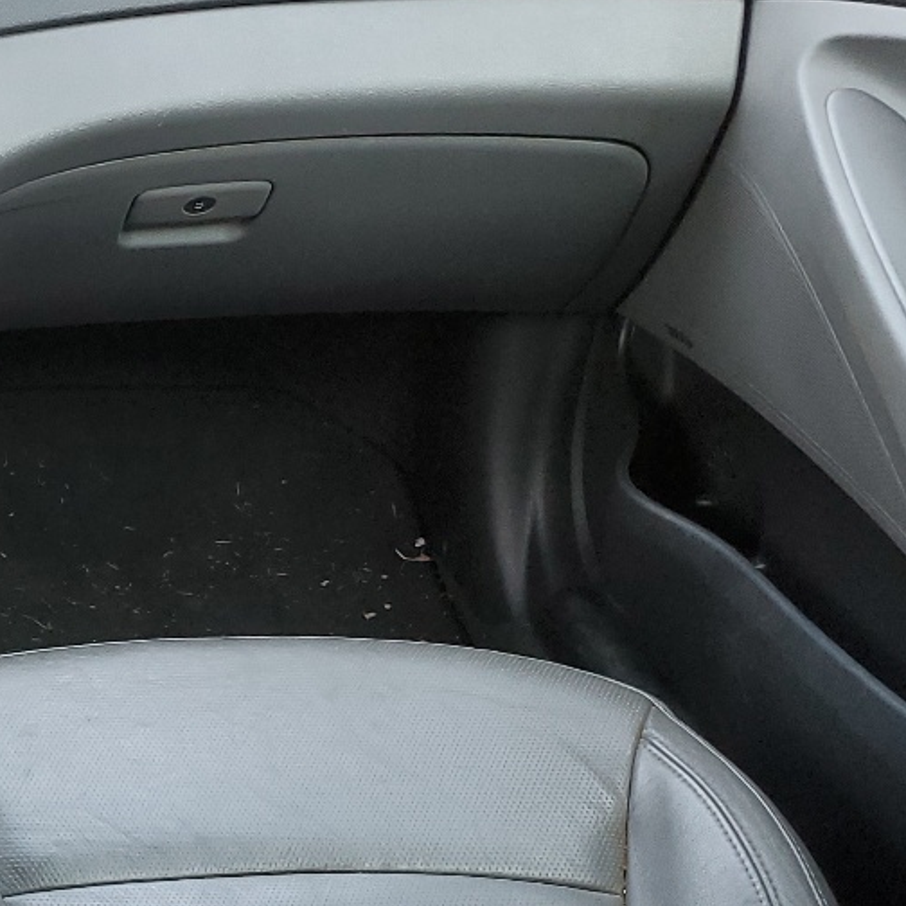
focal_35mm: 73
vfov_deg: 23.5
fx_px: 2162
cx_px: -385
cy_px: 633
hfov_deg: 20.8
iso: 68
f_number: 1.5
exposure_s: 1/60.2
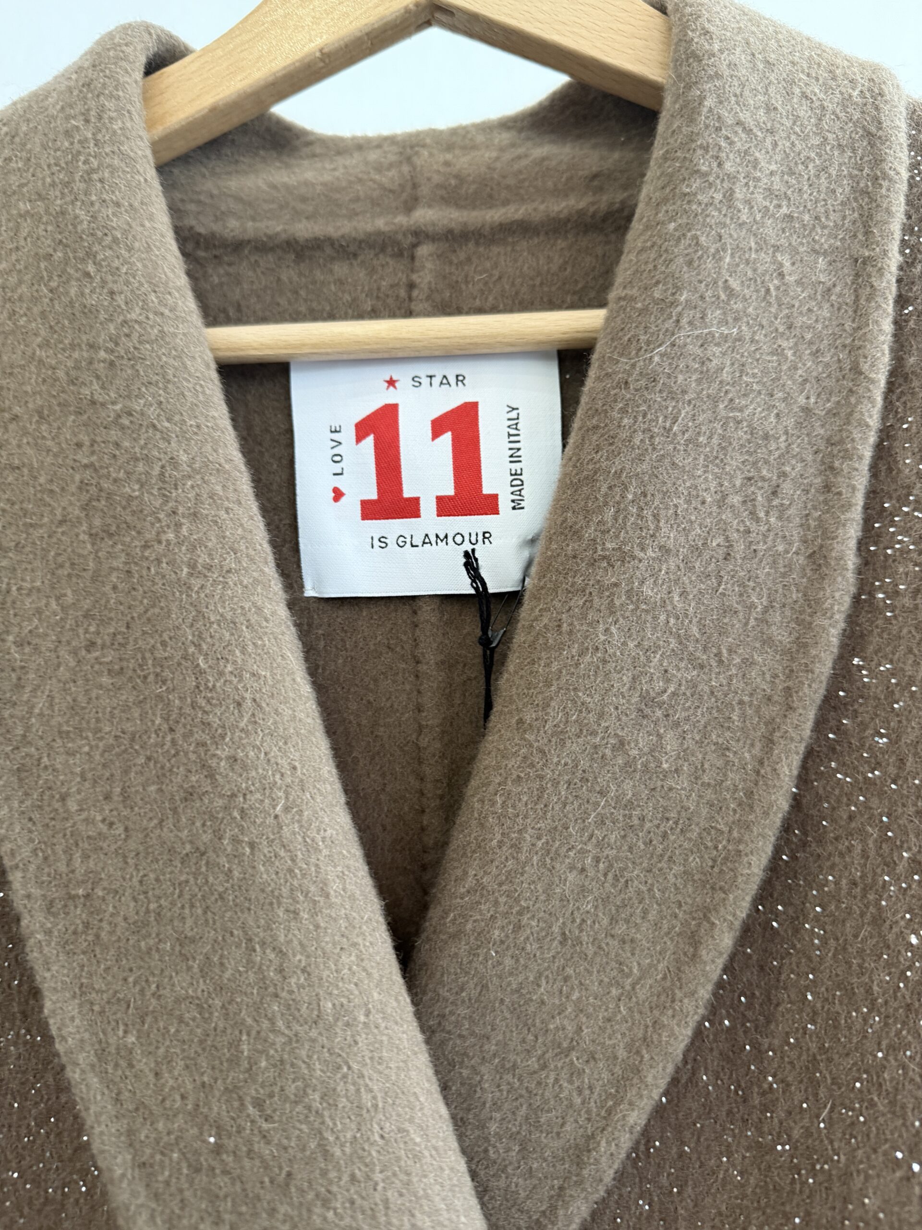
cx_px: 461
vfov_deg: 71.6
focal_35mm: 24
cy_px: 615
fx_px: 852
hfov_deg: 56.8
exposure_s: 1/50
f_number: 1.78
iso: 200
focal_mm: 6.76
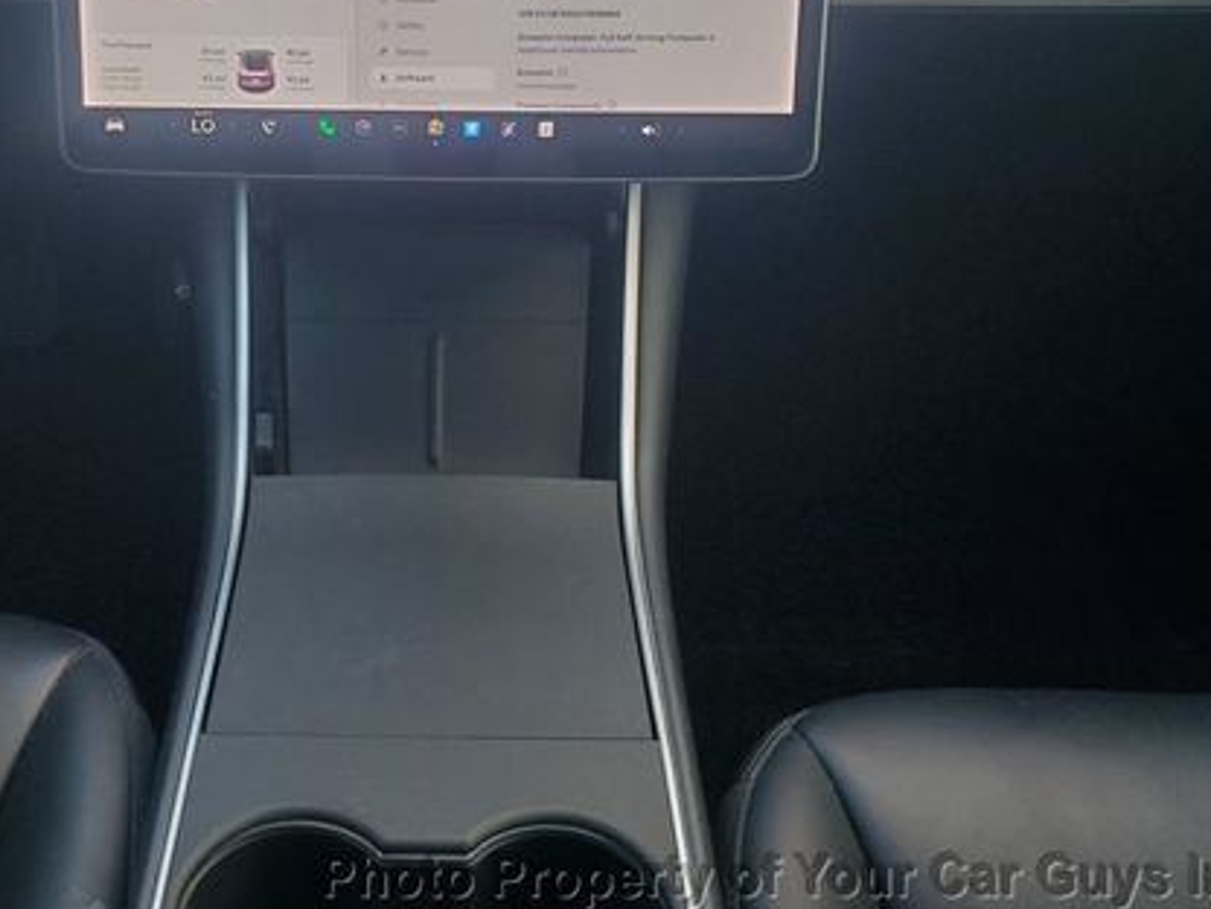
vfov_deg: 35.3
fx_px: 1399
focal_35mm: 40
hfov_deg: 46.3
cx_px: 431
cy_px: 239
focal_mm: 4.3
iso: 125
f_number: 2.4
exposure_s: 1/60
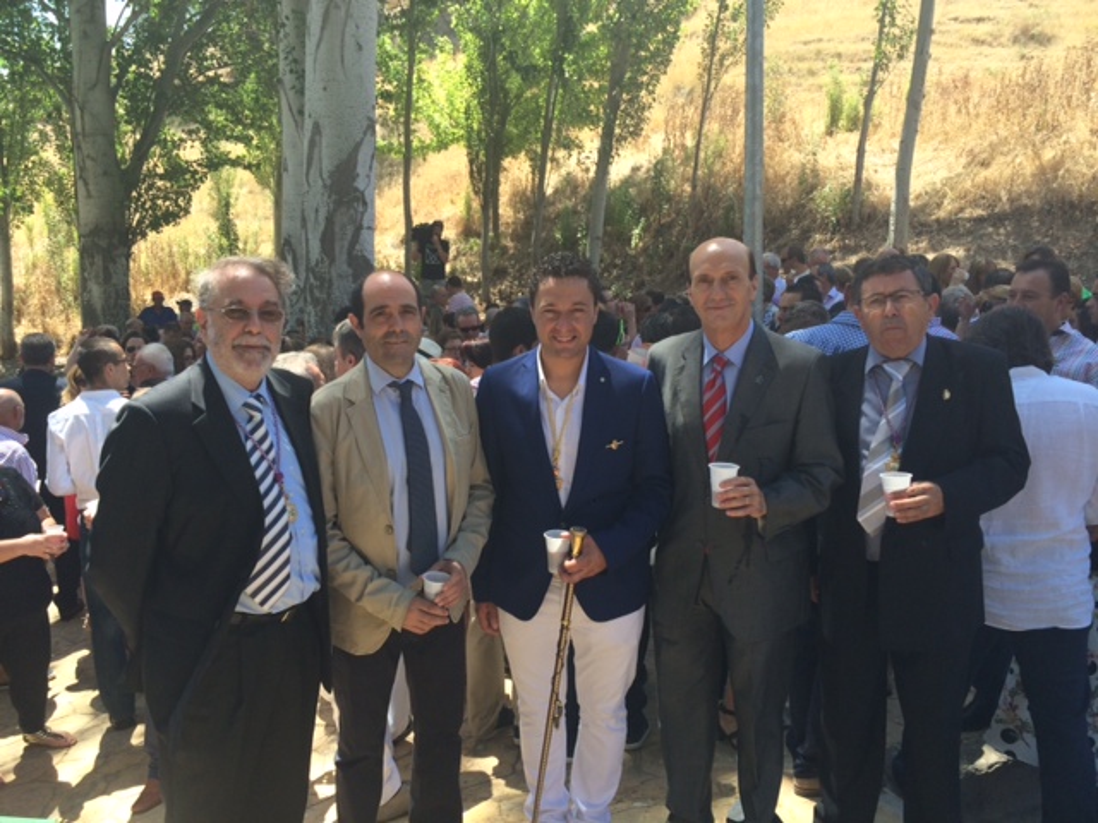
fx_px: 952
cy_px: 412
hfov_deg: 60.0
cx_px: 549
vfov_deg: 46.8
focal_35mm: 30
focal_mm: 4.12
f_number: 2.2
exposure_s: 1/570
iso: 32
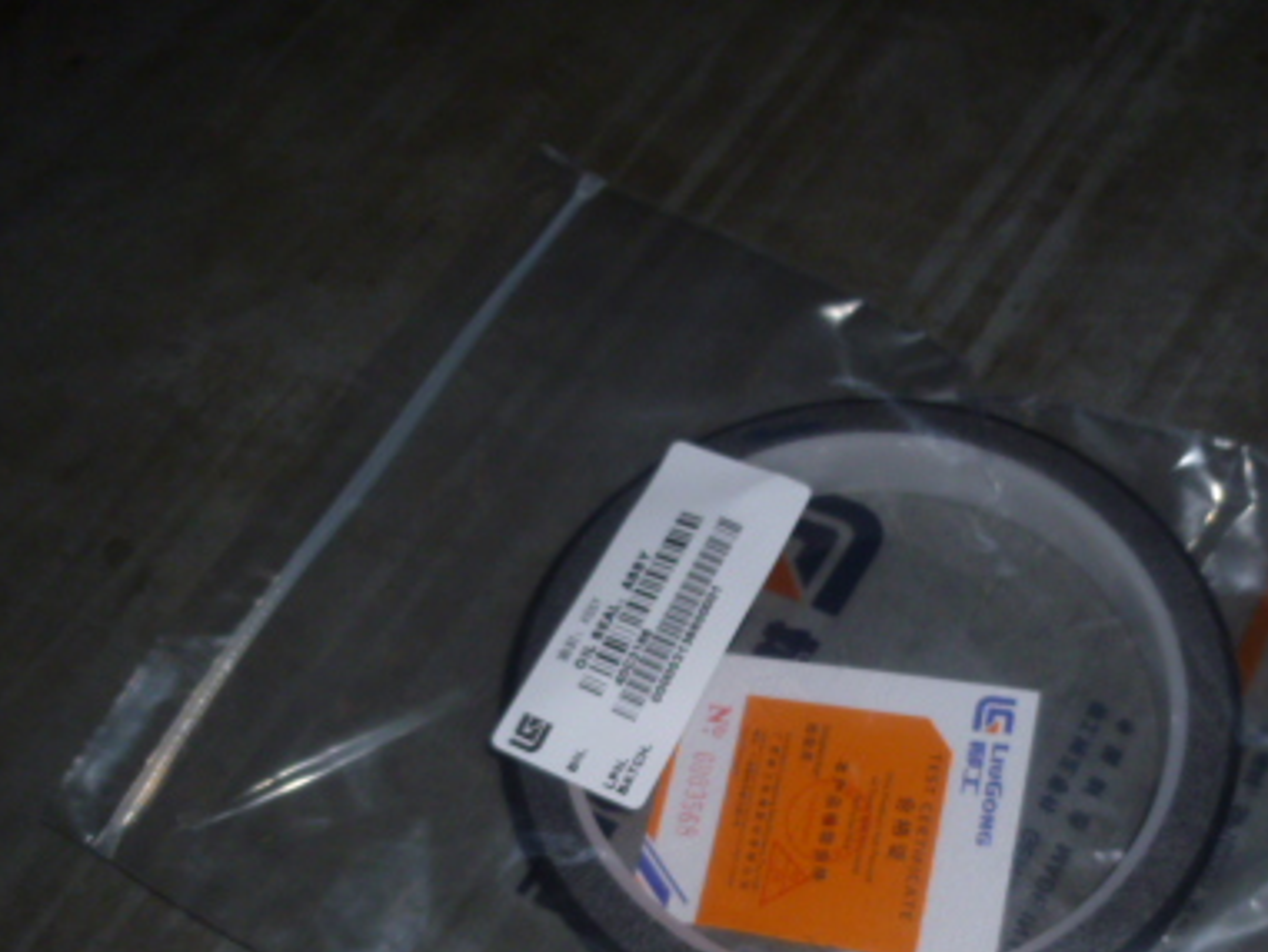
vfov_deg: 33.3
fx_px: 1539
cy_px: 776
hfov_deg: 44.6
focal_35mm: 42
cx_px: 736
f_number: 3.1
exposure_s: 1/60
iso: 100
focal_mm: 4.5
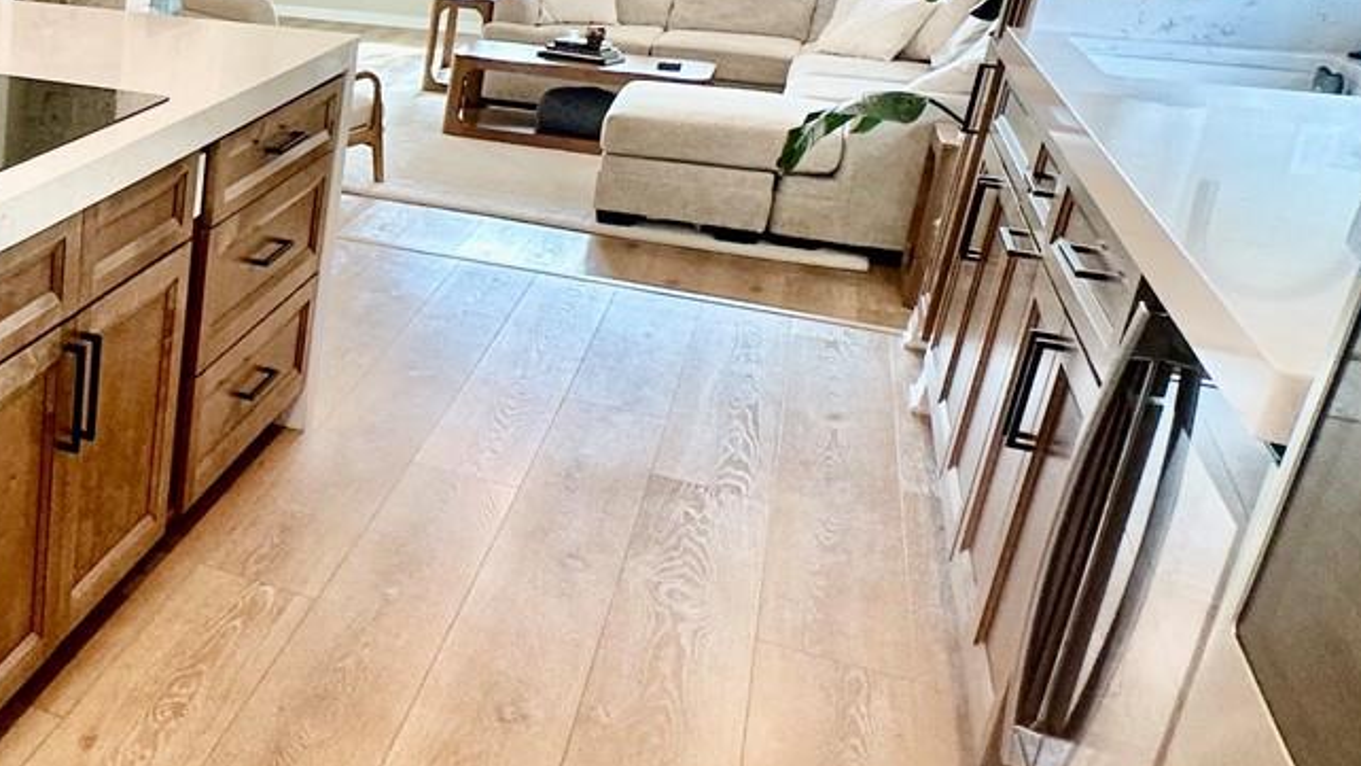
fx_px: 1371
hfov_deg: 41.9
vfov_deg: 31.0
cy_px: 259
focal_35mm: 38
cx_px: -134
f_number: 2.2
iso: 200
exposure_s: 1/120
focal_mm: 2.22
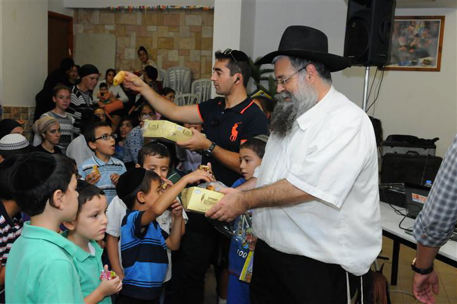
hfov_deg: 43.6
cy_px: 152
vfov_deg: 29.8
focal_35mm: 45
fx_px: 571
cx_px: 228
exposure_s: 1/125
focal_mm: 30
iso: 1600
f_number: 8
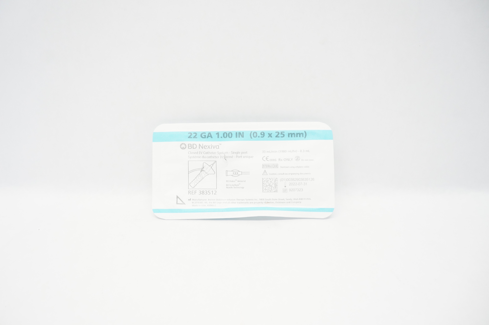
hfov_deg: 67.4
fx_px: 366
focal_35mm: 27
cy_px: 162
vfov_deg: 47.8
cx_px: 244
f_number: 5.6
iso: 800
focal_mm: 18
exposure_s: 1/80
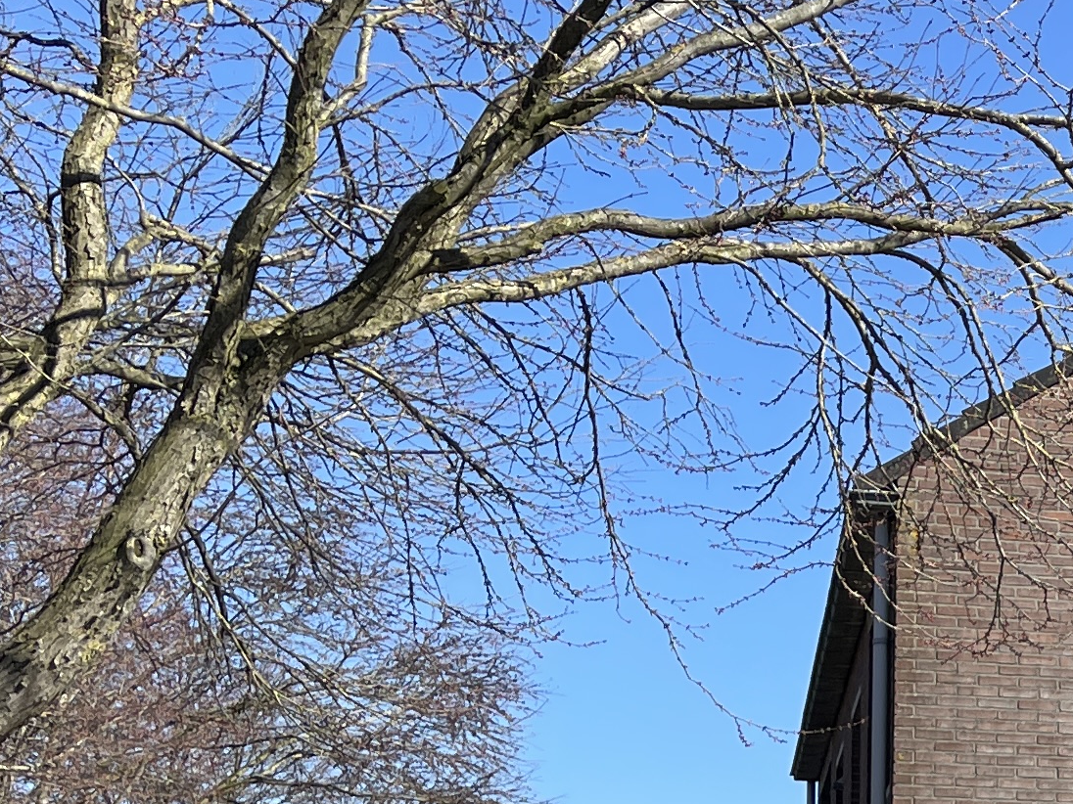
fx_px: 2852
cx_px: 1608
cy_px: 1021
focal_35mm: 92
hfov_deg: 18.8
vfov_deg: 15.4
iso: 32
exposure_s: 1/2433
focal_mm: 5.1
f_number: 1.6
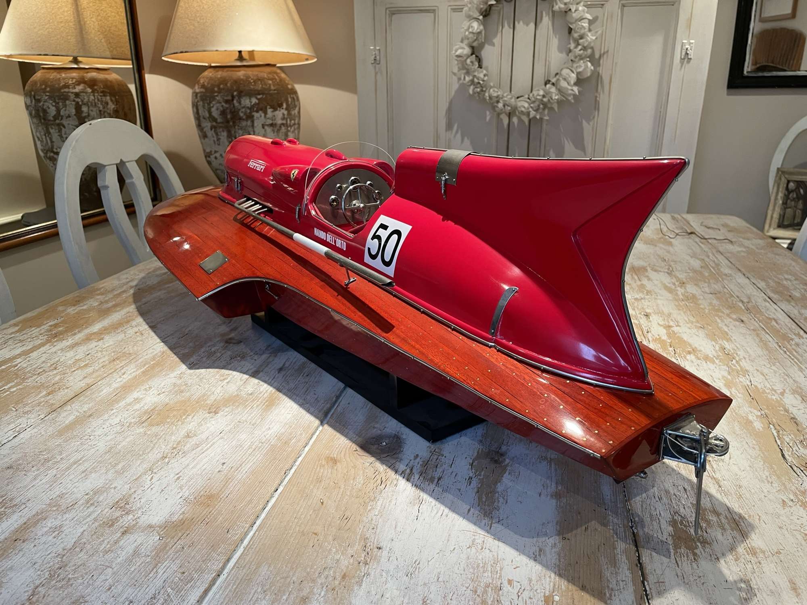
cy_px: 302
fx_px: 606
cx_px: 404
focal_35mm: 26
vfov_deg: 53.1
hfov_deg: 67.3
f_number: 1.6
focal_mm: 4.2
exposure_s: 1/50
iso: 64
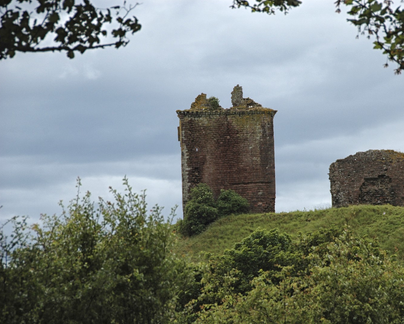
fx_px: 2745
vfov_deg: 6.7
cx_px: 241
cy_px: 162
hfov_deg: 8.4
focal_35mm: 230
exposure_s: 1/800
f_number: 7.1
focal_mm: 135
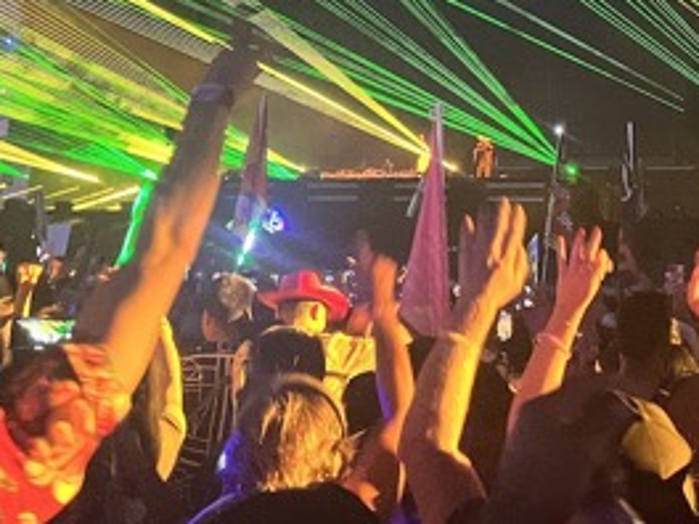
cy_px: -48
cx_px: 500
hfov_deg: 30.3
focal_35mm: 63
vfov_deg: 22.1
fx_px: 1272
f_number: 1.5
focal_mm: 5.7
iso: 1000
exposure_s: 1/28
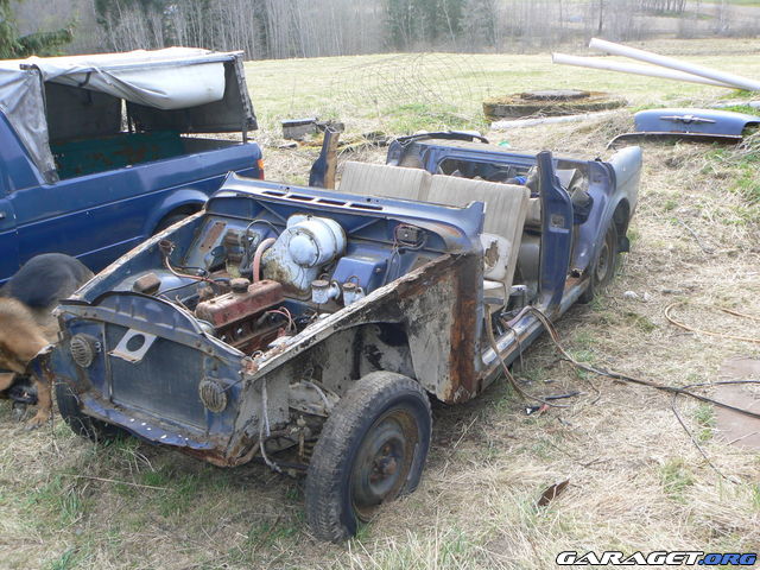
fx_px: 790
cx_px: 380
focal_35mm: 36
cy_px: 285
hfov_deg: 51.4
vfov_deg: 39.7
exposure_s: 1/60
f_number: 3.2
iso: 80
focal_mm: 6
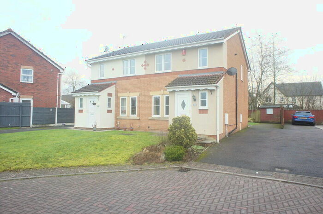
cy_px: 107
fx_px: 215
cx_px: 162
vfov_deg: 53.0
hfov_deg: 73.8
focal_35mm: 24
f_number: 7.1
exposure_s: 1/60
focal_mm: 16
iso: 800
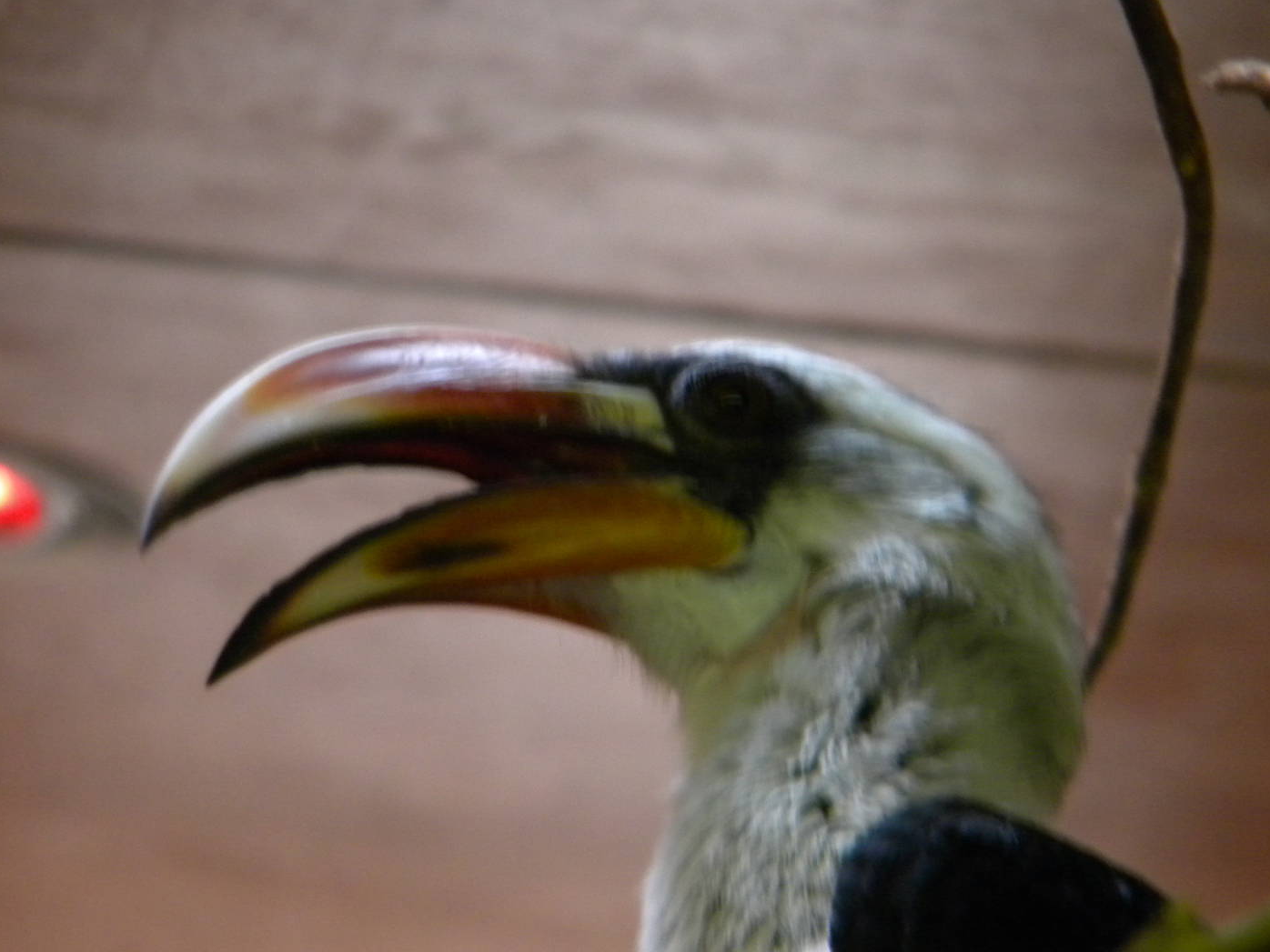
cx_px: 635
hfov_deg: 5.2
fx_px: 14088
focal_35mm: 384
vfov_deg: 3.9
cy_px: 465
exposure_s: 1/39.8
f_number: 5.4
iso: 400
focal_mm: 60.7
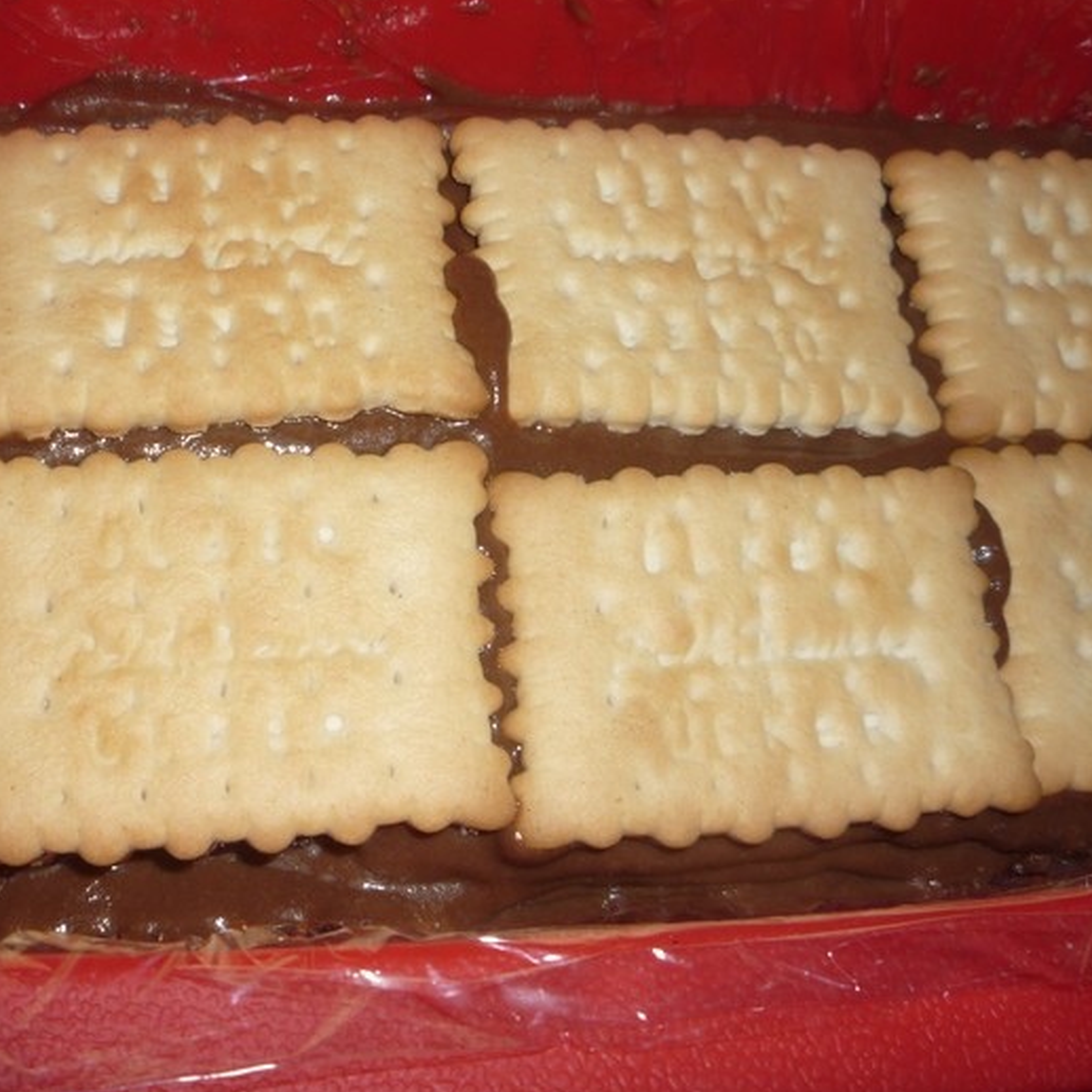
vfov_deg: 40.9
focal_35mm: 41
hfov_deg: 40.2
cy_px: 536
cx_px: 332
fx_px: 1463
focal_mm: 5.2
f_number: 4
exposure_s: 1/30
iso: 100
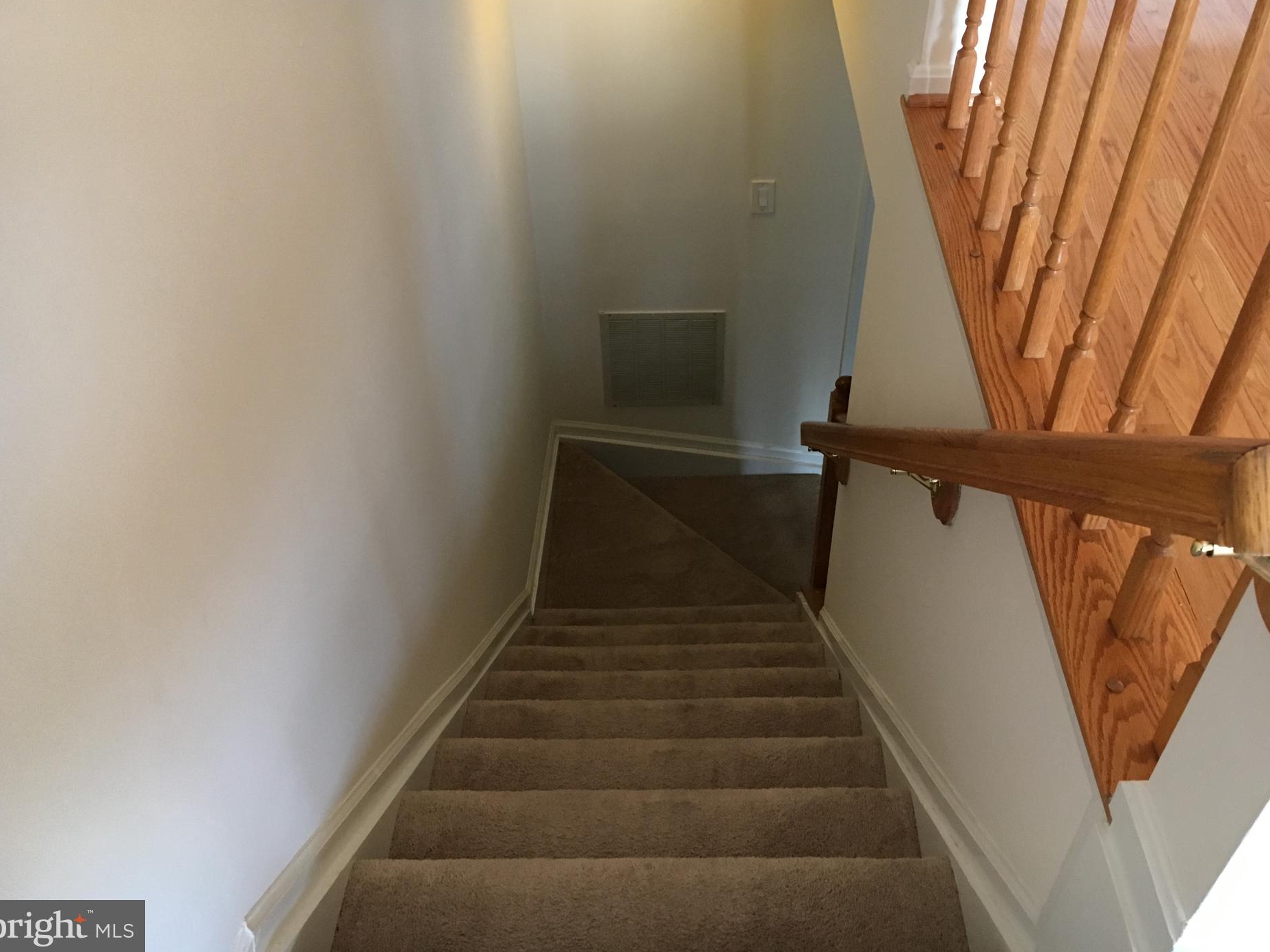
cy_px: 431
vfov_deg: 44.1
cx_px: 675
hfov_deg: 56.8
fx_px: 1174
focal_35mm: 32
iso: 160
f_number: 2.2
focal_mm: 4.15
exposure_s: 1/30
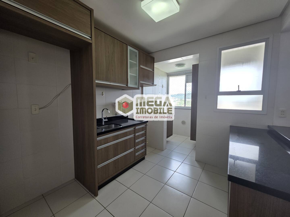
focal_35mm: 13
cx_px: 145
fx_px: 109
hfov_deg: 106.2
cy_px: 108
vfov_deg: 89.9
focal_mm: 2.2
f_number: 1.9
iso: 50
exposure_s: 1/120
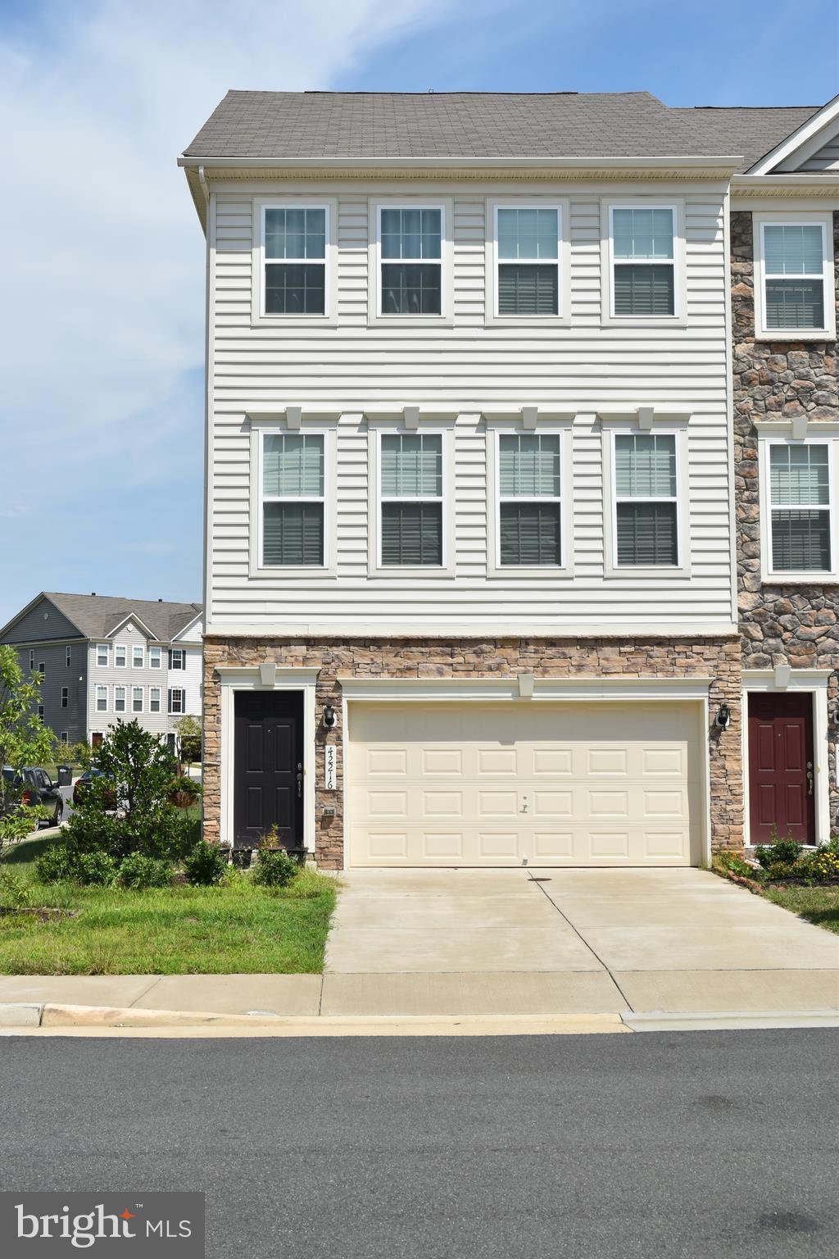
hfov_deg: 30.8
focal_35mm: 44
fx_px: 1521
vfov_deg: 45.0
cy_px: 630
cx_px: 420
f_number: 10
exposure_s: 1/400
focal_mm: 29
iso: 200
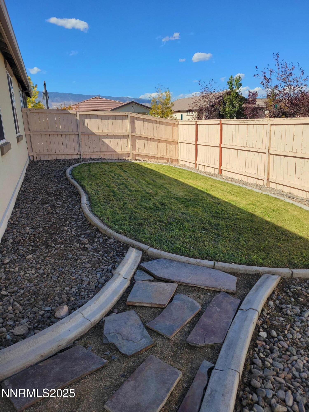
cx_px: 154
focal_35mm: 26
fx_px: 309
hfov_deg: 53.1
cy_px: 206
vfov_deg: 67.3
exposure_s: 1/1521
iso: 40
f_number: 1.8
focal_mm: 5.4
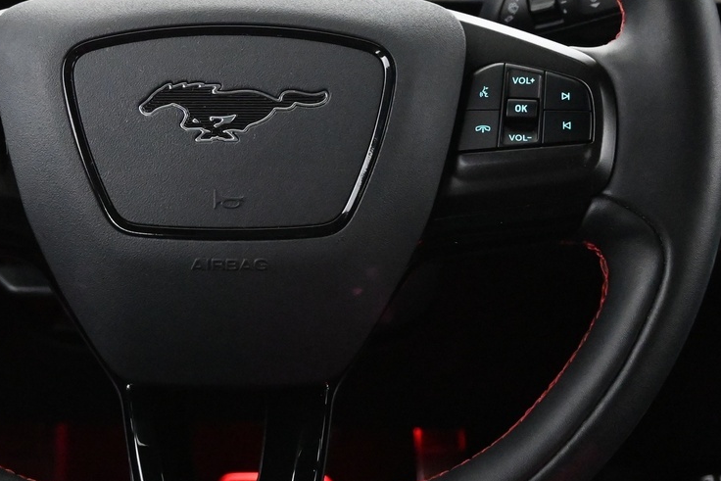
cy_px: 139
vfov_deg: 20.5
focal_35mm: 66
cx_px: 230
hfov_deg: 30.2
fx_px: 1322
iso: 5600
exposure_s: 1/30
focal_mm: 20
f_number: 3.8
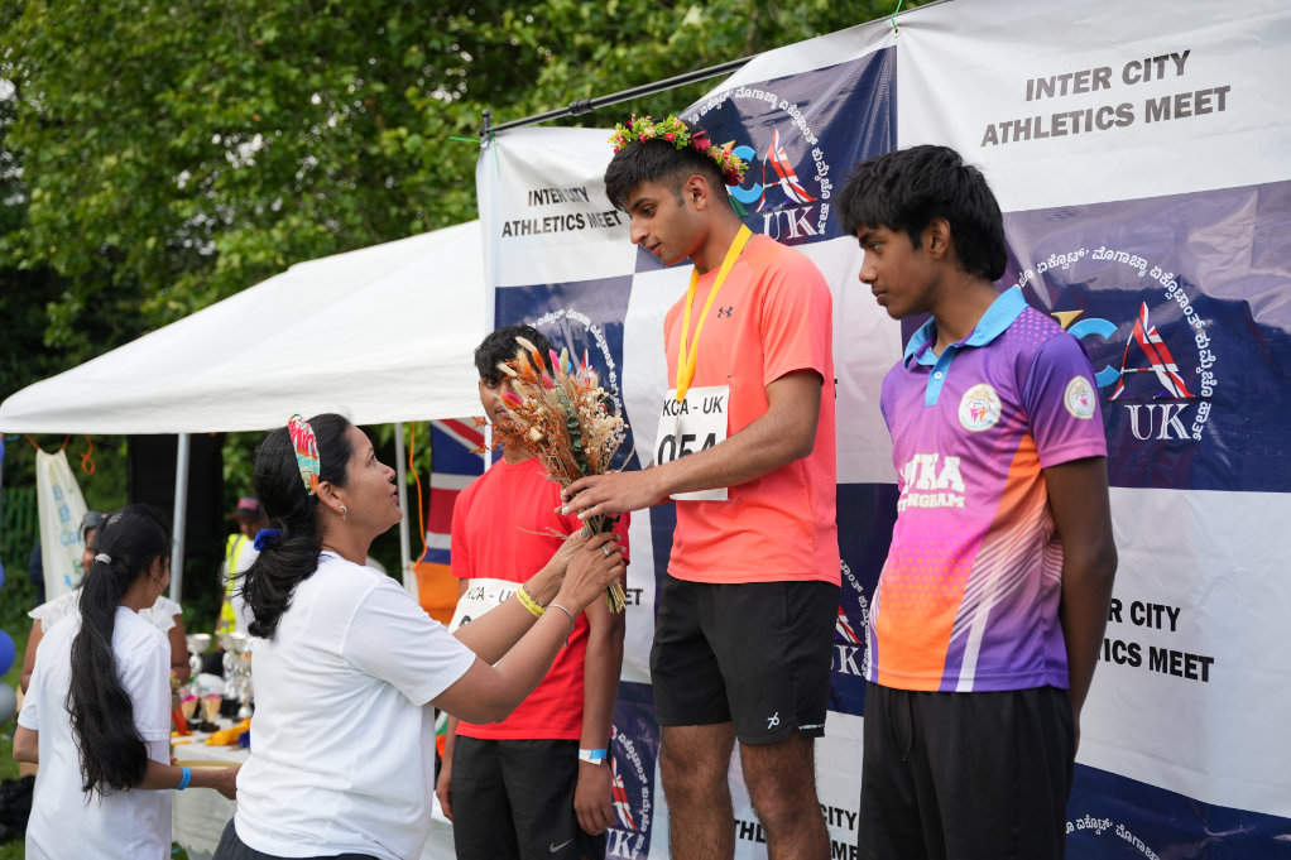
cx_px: 646
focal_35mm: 41
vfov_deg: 32.8
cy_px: 430
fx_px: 1463
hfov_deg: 47.6
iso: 250
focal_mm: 40.8
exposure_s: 1/800
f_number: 2.8
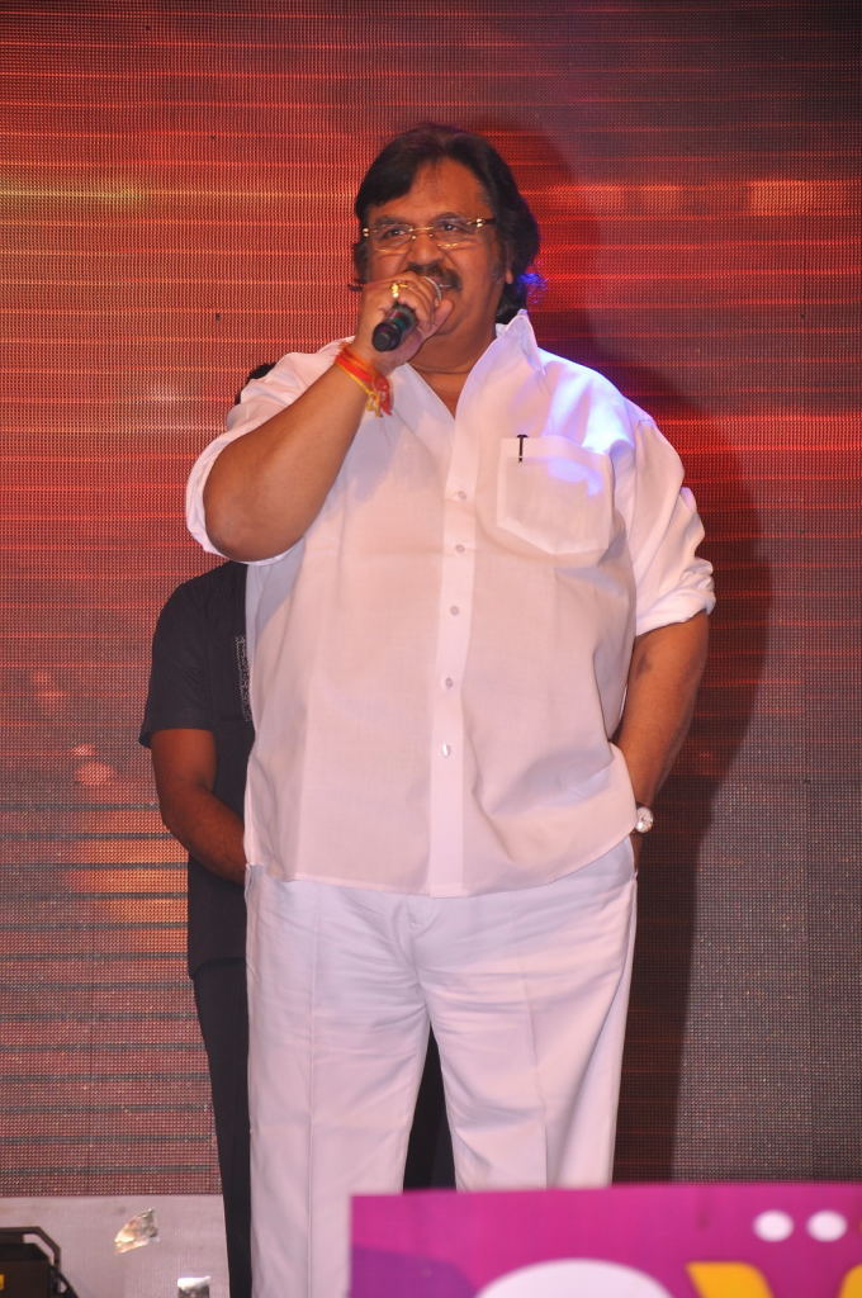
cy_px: 649
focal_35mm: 158
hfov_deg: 8.7
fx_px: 5672
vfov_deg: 13.1
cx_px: 431
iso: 200
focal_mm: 105
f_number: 5.6
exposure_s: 1/160
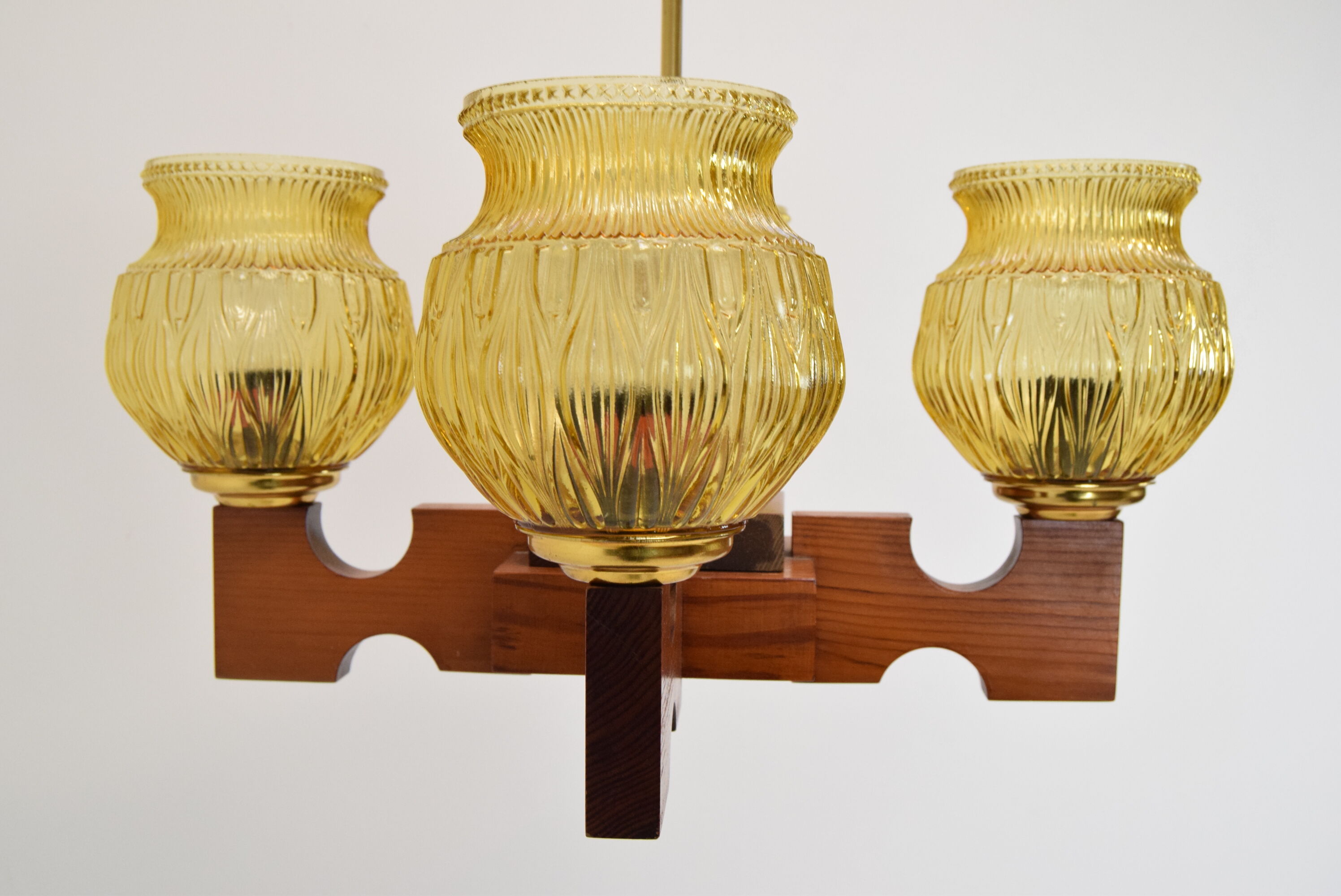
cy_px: 448
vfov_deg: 34.3
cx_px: 670
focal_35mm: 39
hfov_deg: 49.5
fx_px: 1454
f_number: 8
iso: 1600
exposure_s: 1/250
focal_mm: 26
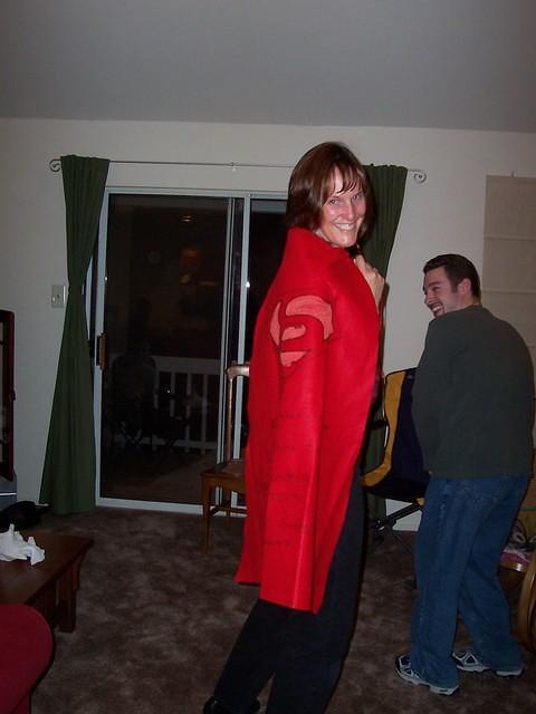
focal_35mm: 37
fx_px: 764
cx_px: 268
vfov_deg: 50.1
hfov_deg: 38.7
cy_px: 357
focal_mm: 5.6
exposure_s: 1/60
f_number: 2.8
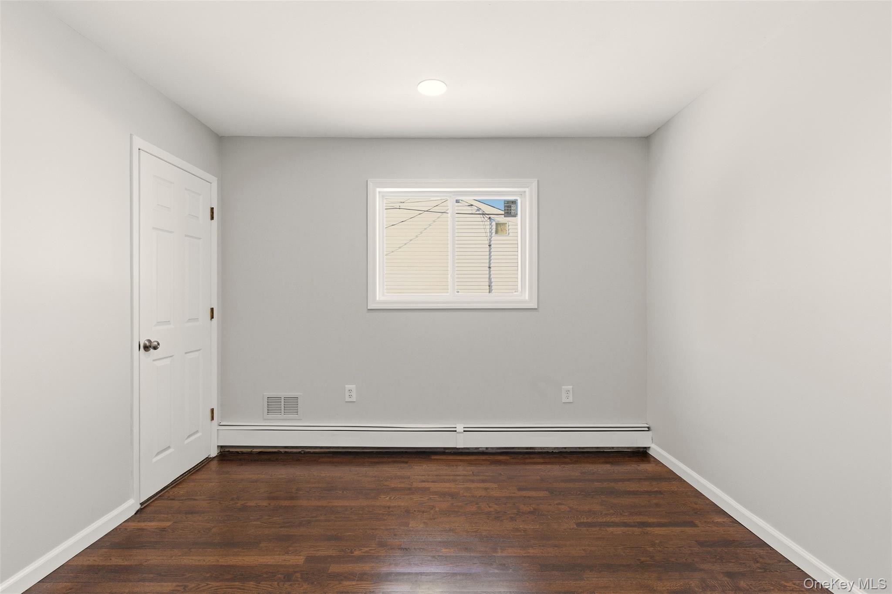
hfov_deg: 96.7
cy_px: 297
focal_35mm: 16
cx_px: 446
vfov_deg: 73.7
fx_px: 396
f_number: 9
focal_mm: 16
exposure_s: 1/50
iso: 250
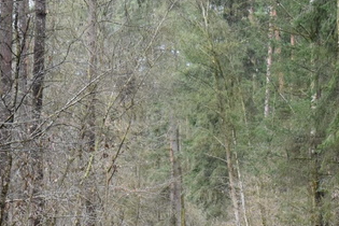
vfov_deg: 7.0
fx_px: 1846
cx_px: 289
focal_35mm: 196
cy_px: 271
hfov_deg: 10.5
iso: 4000
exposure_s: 1/1600
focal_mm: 52
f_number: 6.3
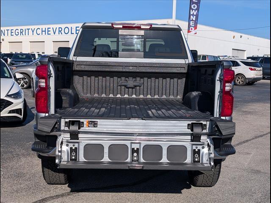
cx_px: 136
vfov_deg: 29.7
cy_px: 102
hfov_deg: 38.9
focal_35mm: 49
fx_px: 384
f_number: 1.68
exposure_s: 1/2000
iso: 20
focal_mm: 6.9
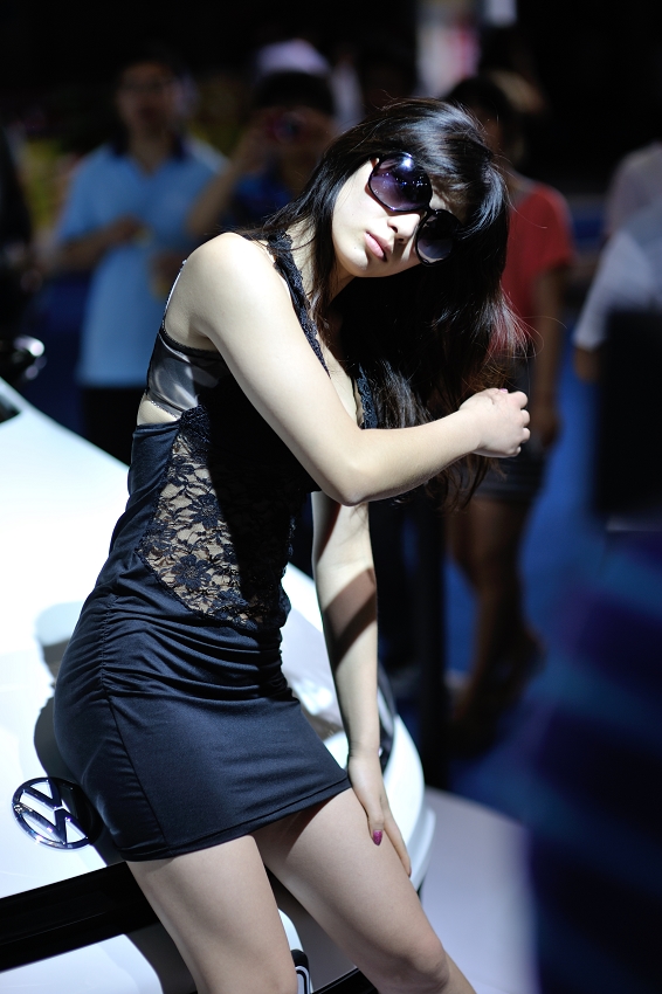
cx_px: 331
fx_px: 2346
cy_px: 497
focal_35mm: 85
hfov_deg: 16.1
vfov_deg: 23.9
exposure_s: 1/800
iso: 200
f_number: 2
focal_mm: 85
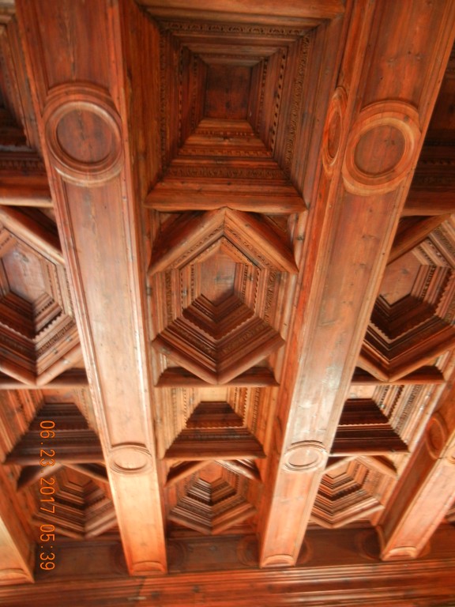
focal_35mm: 30
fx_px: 526
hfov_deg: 46.8
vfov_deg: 60.0
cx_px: 228
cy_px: 304
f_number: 3.5
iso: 400
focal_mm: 5.4
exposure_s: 1/6.3
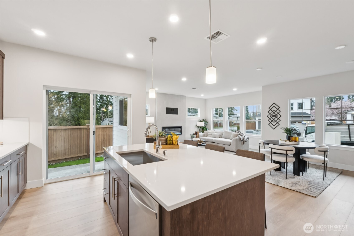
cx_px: 177
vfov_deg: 77.3
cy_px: 118
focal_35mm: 15
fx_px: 147
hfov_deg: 100.4
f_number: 9
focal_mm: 10
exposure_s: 1/8
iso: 250
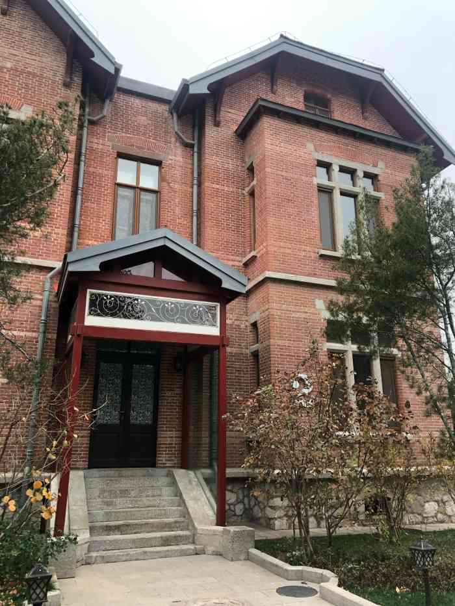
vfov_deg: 63.4
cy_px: 303
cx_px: 228
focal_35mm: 28
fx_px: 491
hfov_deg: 49.8
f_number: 1.8
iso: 32
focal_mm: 4
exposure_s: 1/120
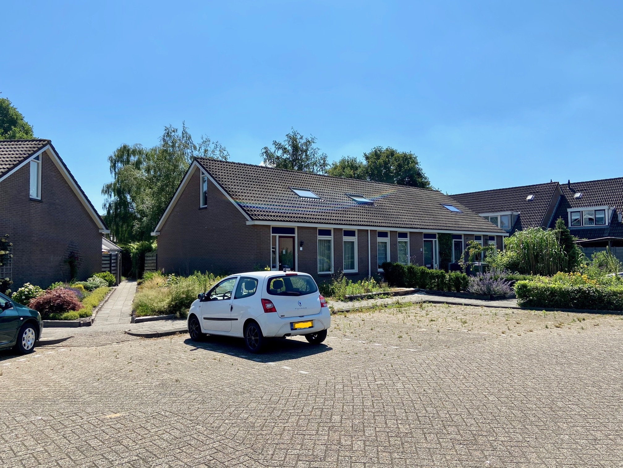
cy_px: 234
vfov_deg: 53.1
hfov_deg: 67.3
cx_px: 312
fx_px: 468
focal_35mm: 26
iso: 32
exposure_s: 1/3497
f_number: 1.8
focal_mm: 4.25
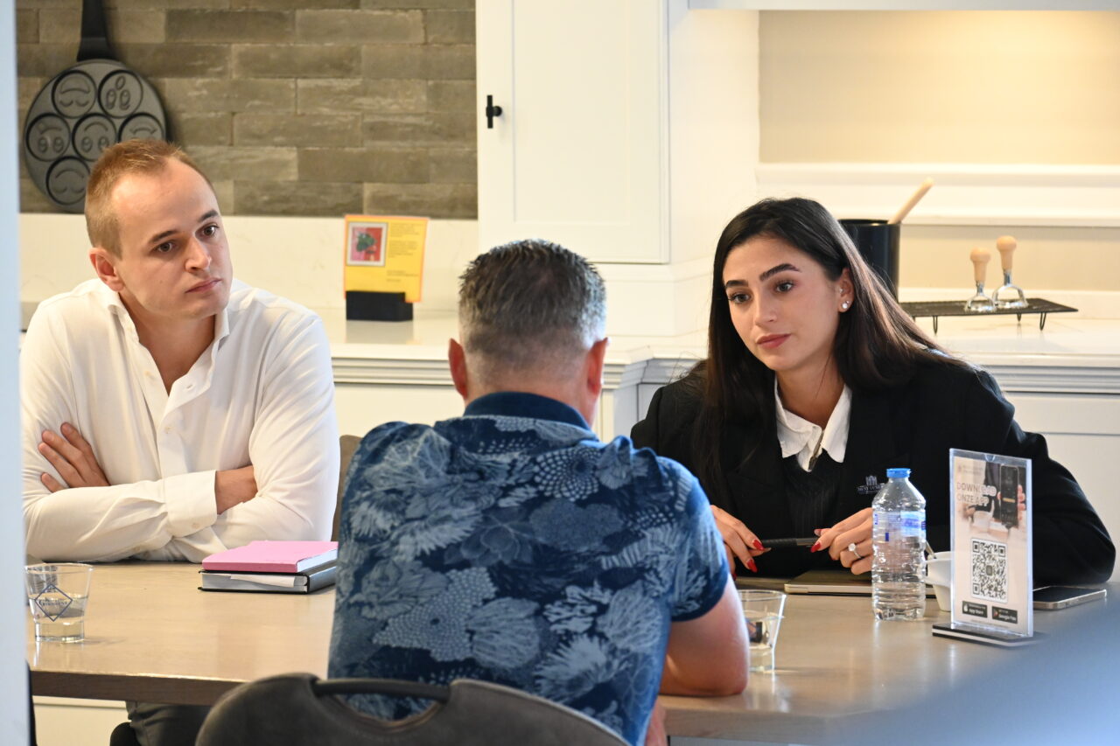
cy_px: 373
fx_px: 5366
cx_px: 560
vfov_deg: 8.0
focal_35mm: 172
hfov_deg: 11.9
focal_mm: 115
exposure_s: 1/100
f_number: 5.3
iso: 3200
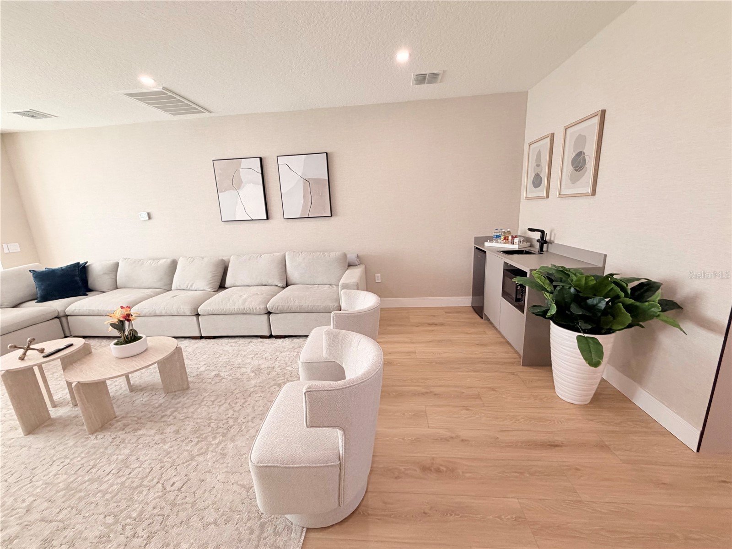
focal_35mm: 14
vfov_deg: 85.7
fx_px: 296
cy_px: 274
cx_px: 366
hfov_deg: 102.1
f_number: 2.2
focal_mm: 2.22
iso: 200
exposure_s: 1/121
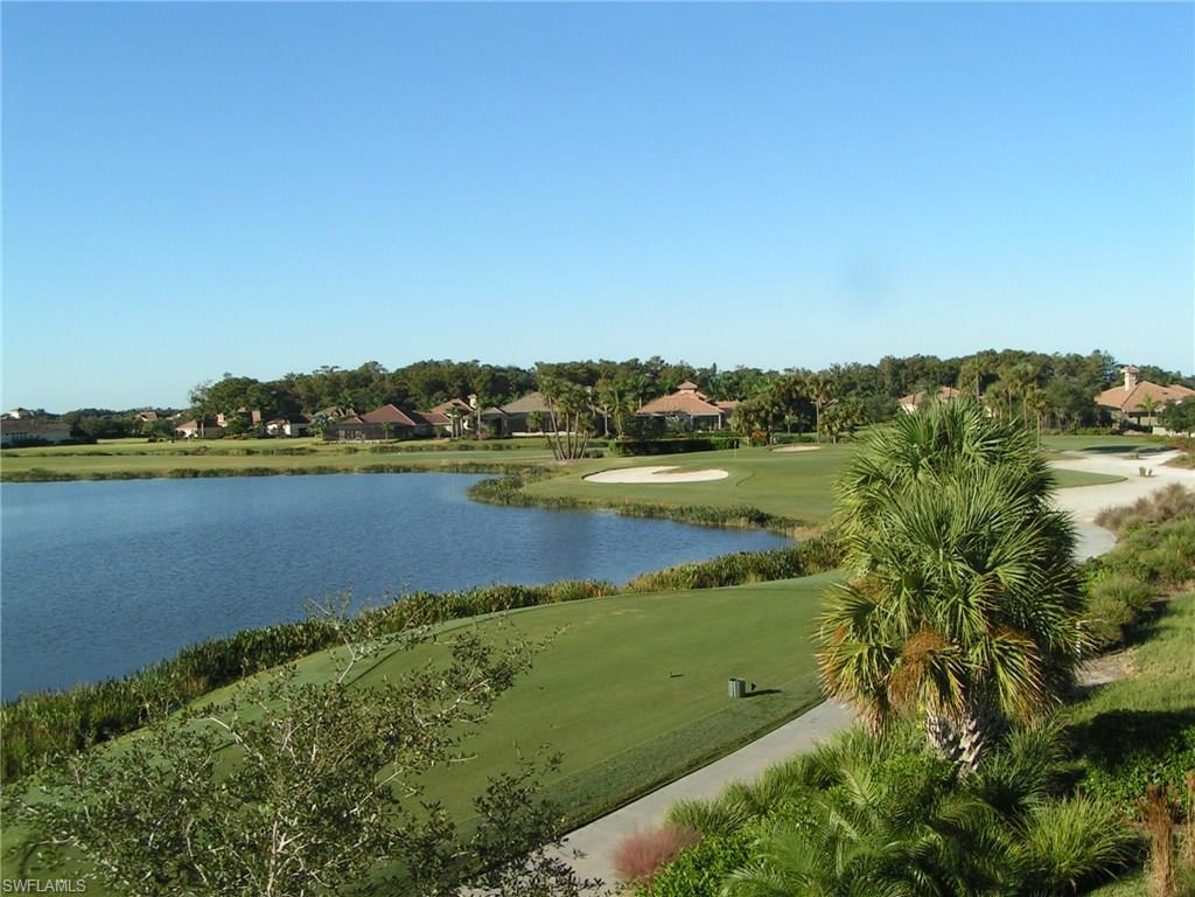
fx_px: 1312
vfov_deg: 37.7
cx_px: 598
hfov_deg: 49.0
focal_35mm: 38
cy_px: 448
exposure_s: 1/400
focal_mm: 5.8
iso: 50
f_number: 5.6
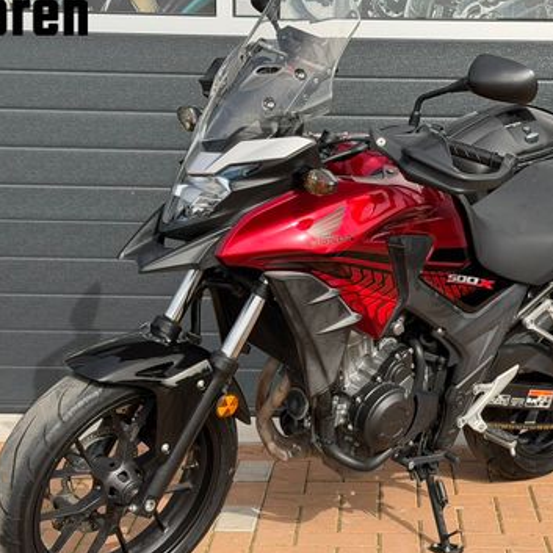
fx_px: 1392
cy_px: 307
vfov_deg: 22.5
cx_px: 389
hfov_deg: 22.3
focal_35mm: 77
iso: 64
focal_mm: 6.76
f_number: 1.78
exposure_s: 1/1795
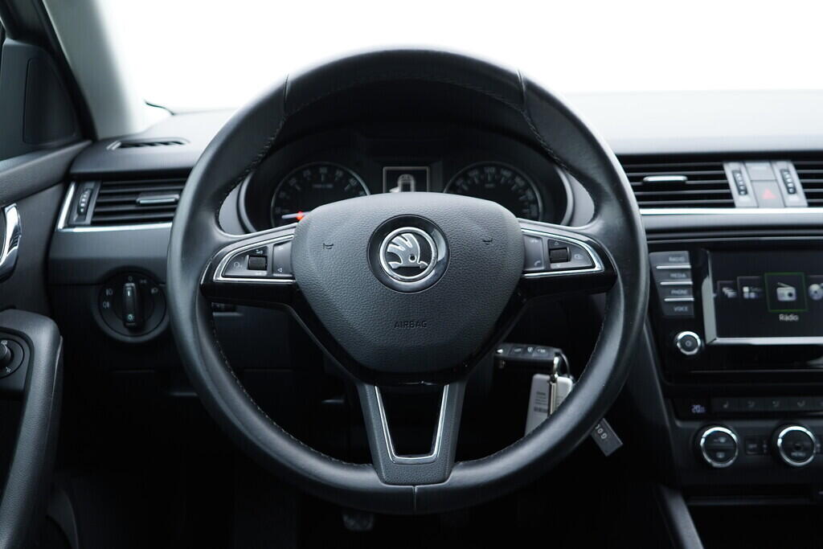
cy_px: 274
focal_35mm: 36
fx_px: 823
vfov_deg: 36.9
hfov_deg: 53.1
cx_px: 412
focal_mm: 24
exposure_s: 1/40
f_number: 2.8
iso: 320
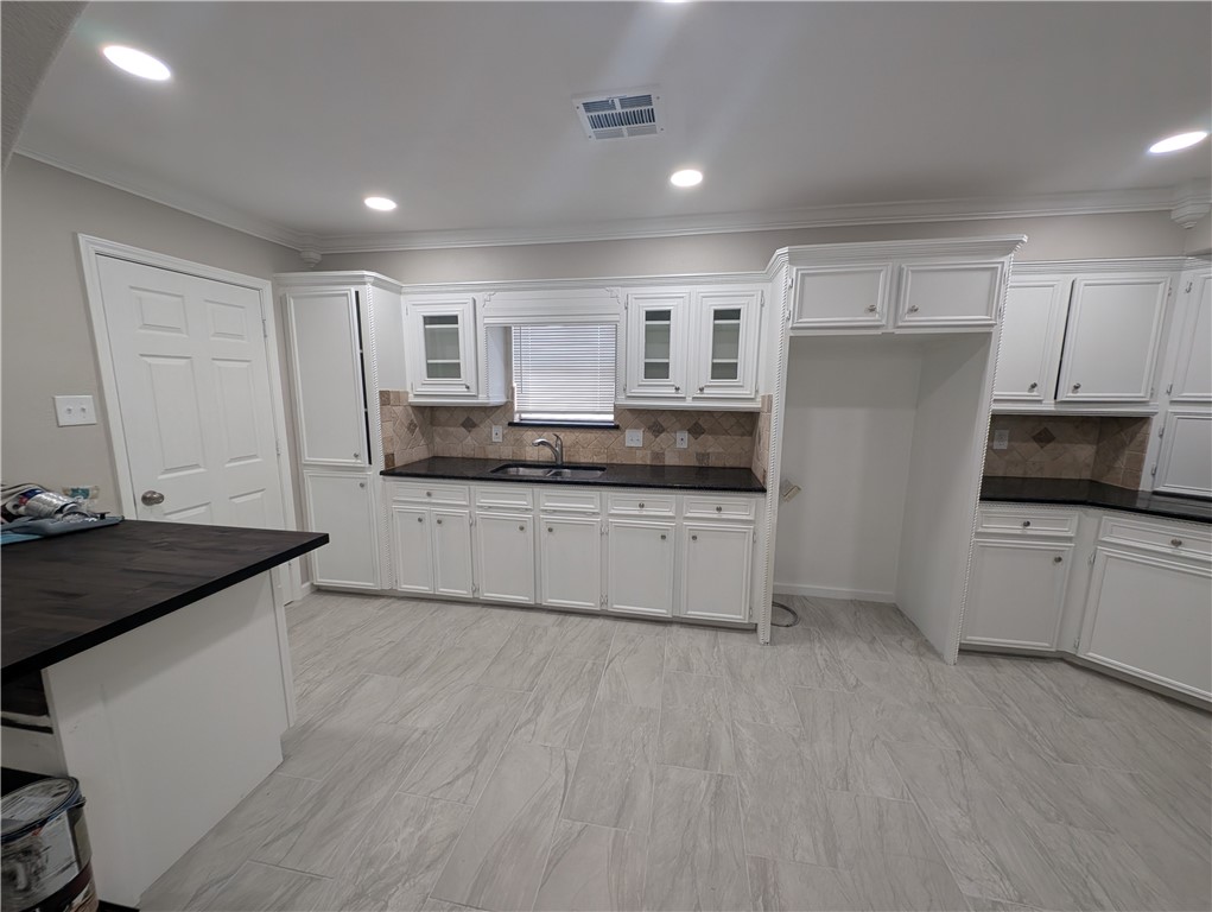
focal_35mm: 12
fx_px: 421
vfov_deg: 94.6
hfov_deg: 110.5
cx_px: 606
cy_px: 456
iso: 77
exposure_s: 1/120
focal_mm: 2.23
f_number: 1.95
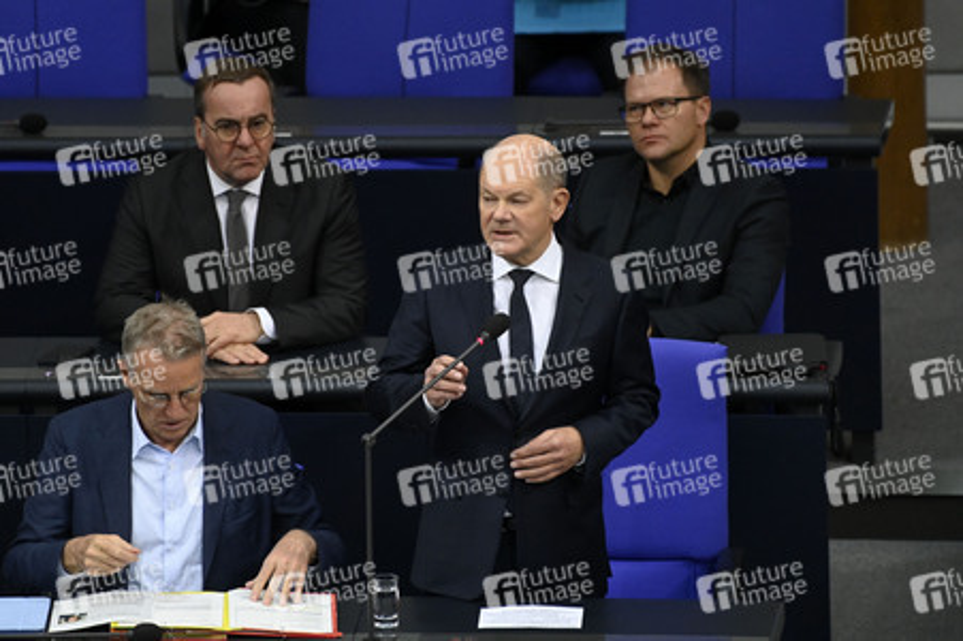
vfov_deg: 2.7
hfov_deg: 4.1
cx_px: 482
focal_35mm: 500
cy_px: 320
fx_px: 13365
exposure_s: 1/500
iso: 10000
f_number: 5.6
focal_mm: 500
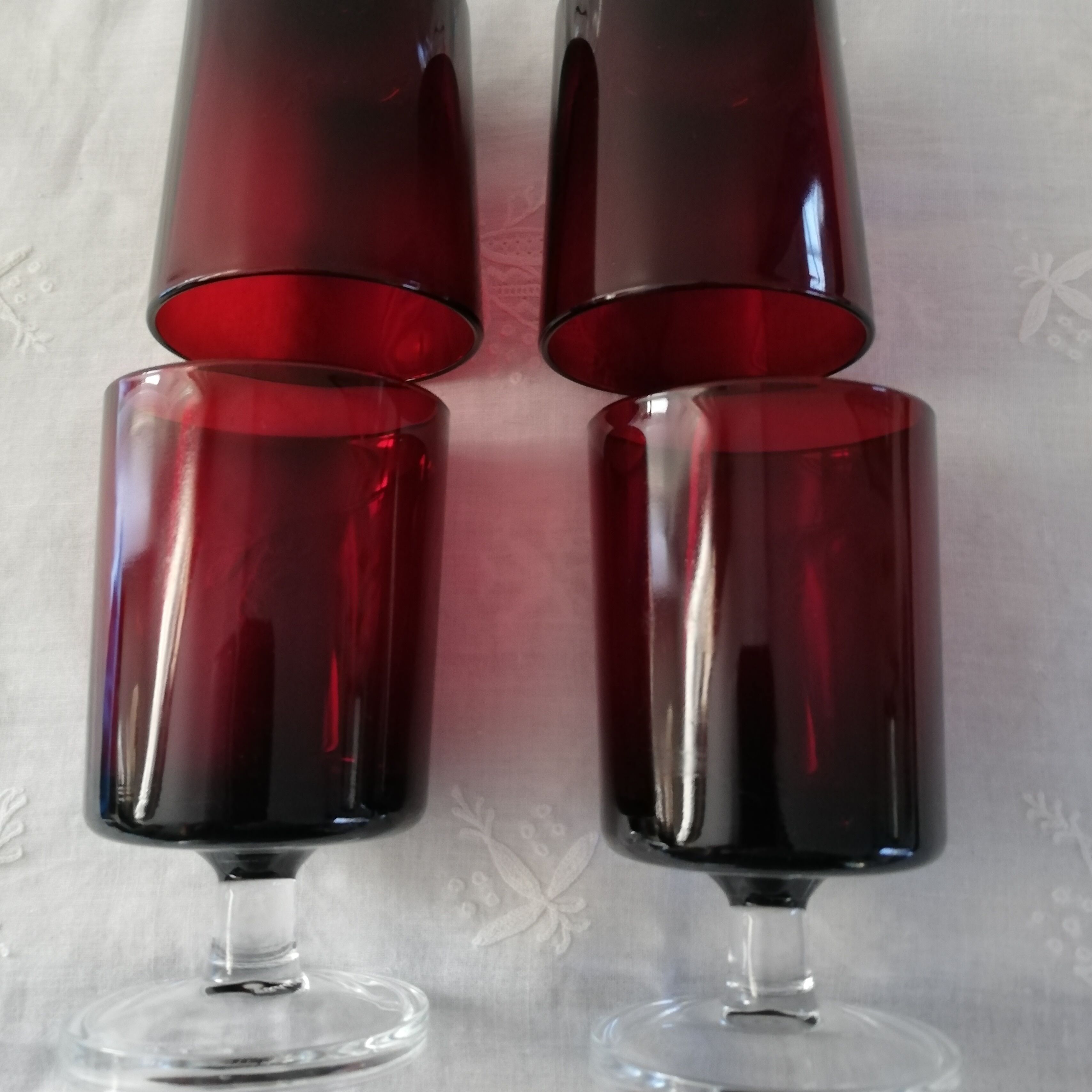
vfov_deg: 52.2
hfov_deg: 52.5
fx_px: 1106
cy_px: 435
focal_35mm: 31
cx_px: 547
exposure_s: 1/25
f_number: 2.2
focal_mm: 3.81
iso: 320
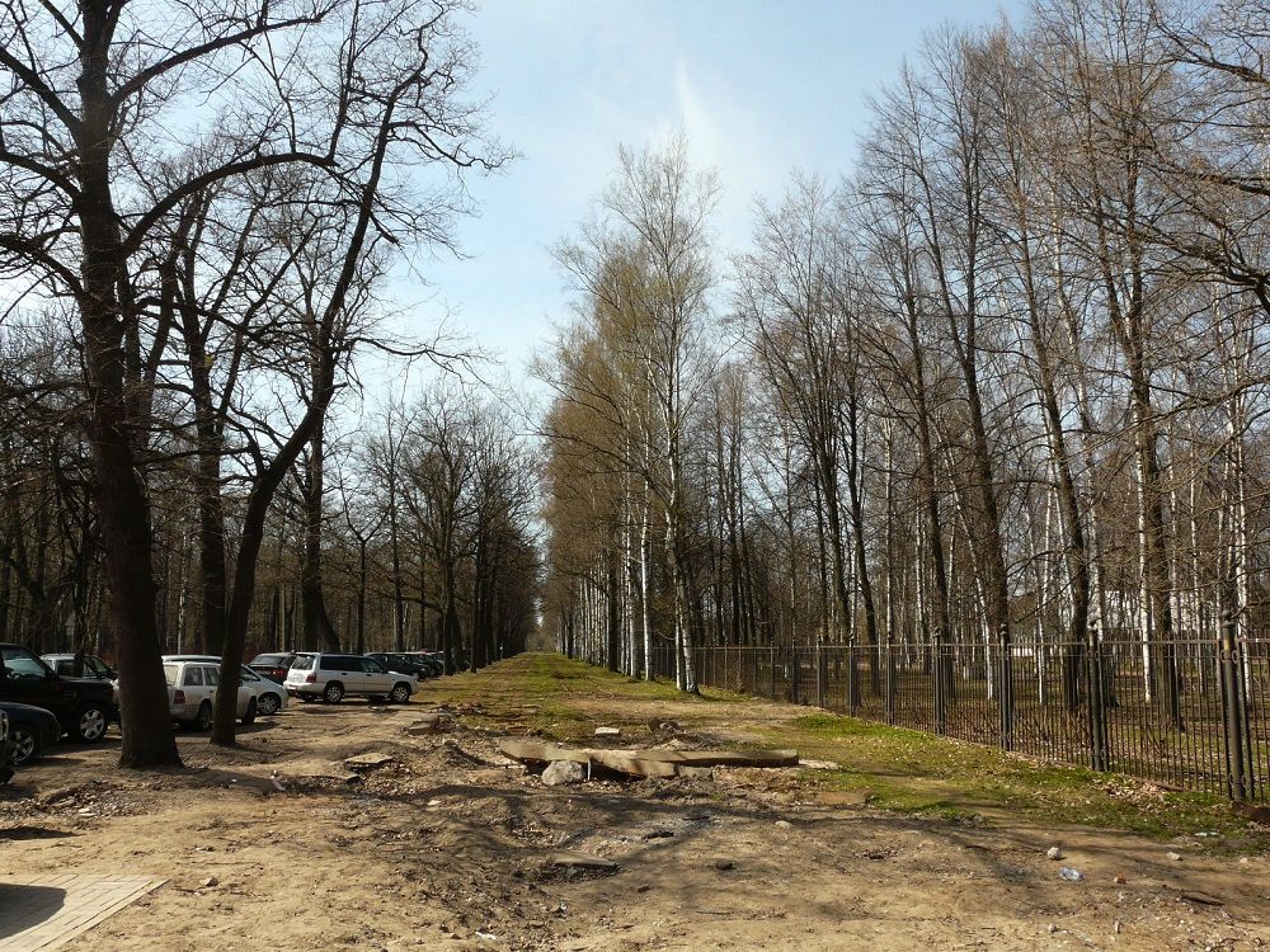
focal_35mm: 28
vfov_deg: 49.7
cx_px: 635
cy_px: 476
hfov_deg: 63.4
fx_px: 1027
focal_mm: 4.6
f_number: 5.6
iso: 100
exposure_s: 1/250
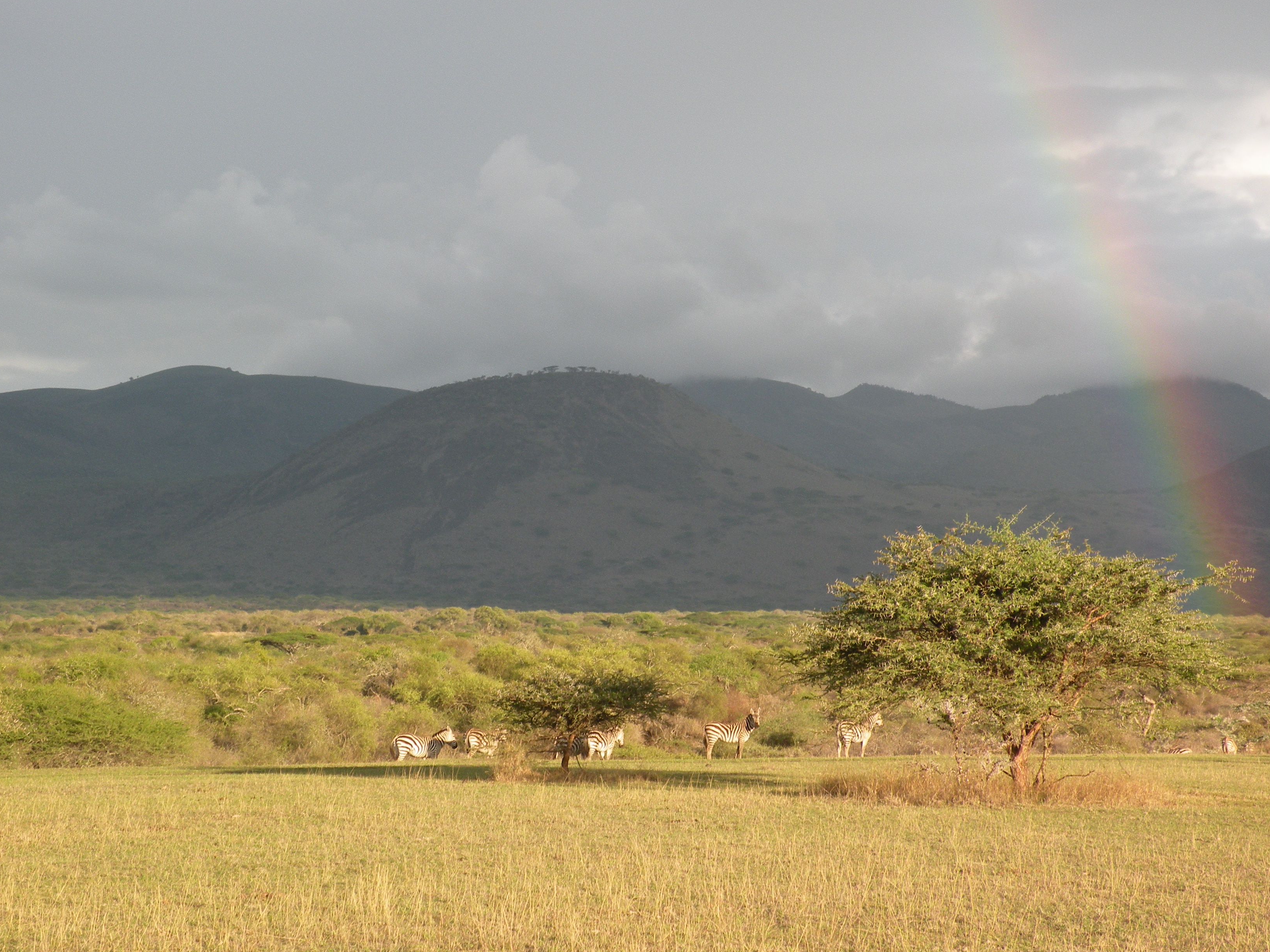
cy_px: 429
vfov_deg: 17.4
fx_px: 3118
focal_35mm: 85
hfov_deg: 23.0
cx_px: 707
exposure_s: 1/139
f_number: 5.6
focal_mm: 13.4
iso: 64
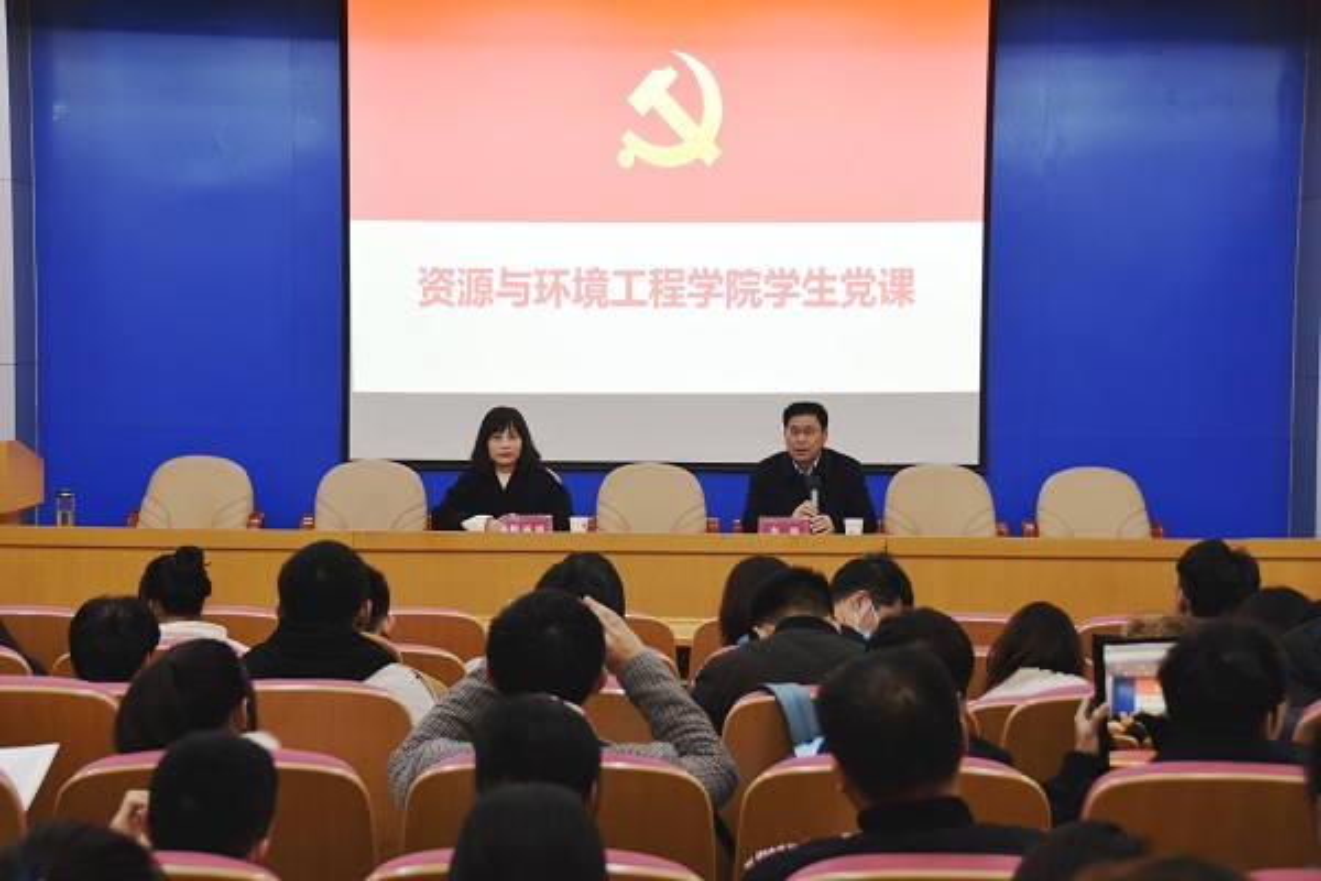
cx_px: 660
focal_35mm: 72
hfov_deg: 28.1
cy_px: 440
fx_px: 2642
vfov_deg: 18.9
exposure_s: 1/30
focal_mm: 48
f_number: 4.5
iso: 220
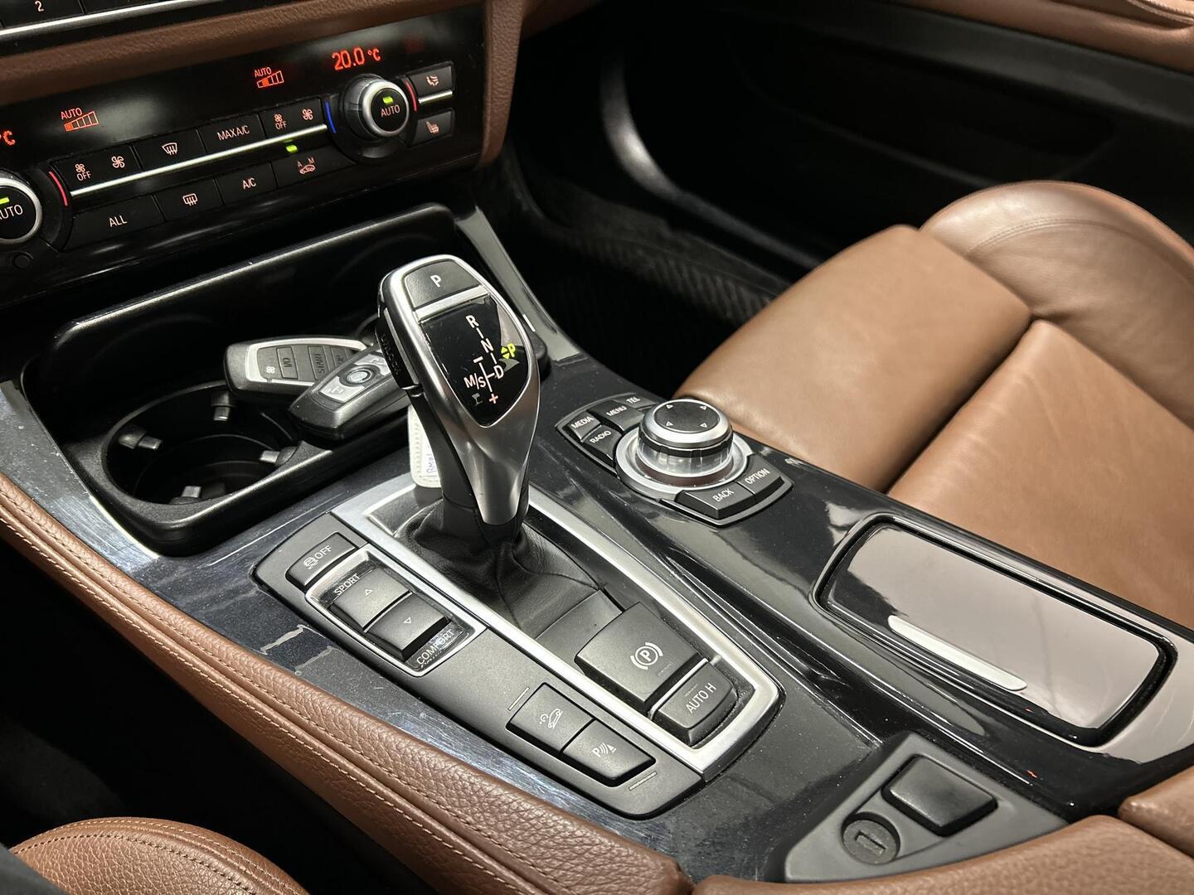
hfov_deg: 67.3
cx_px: 597
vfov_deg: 53.1
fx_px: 897
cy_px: 448
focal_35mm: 26
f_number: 1.5
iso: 500
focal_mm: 5.7
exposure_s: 1/49
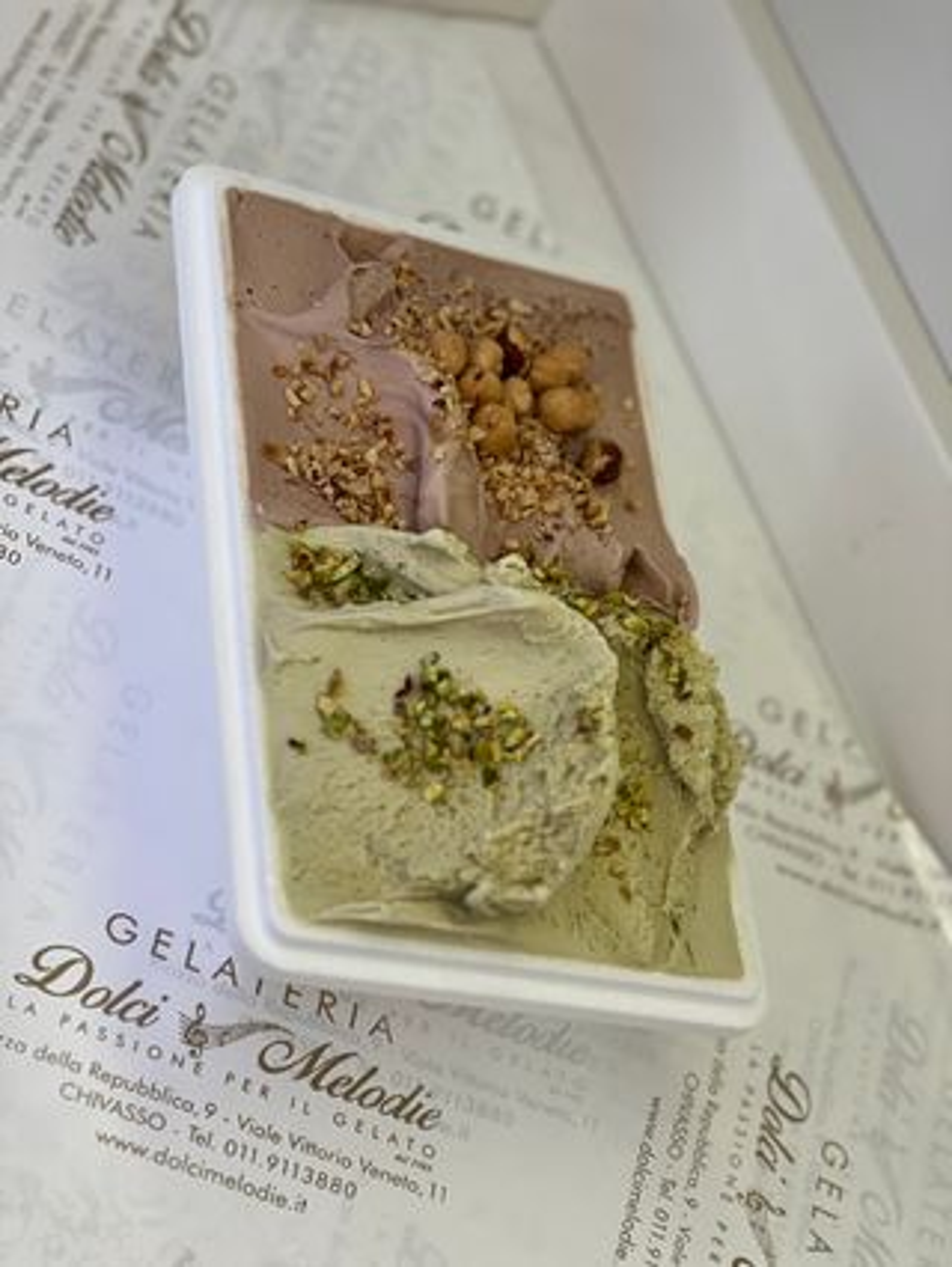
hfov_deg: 19.2
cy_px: 634
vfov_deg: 25.3
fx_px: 2821
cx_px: 476
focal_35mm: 77
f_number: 2.8
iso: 125
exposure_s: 1/64
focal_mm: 9
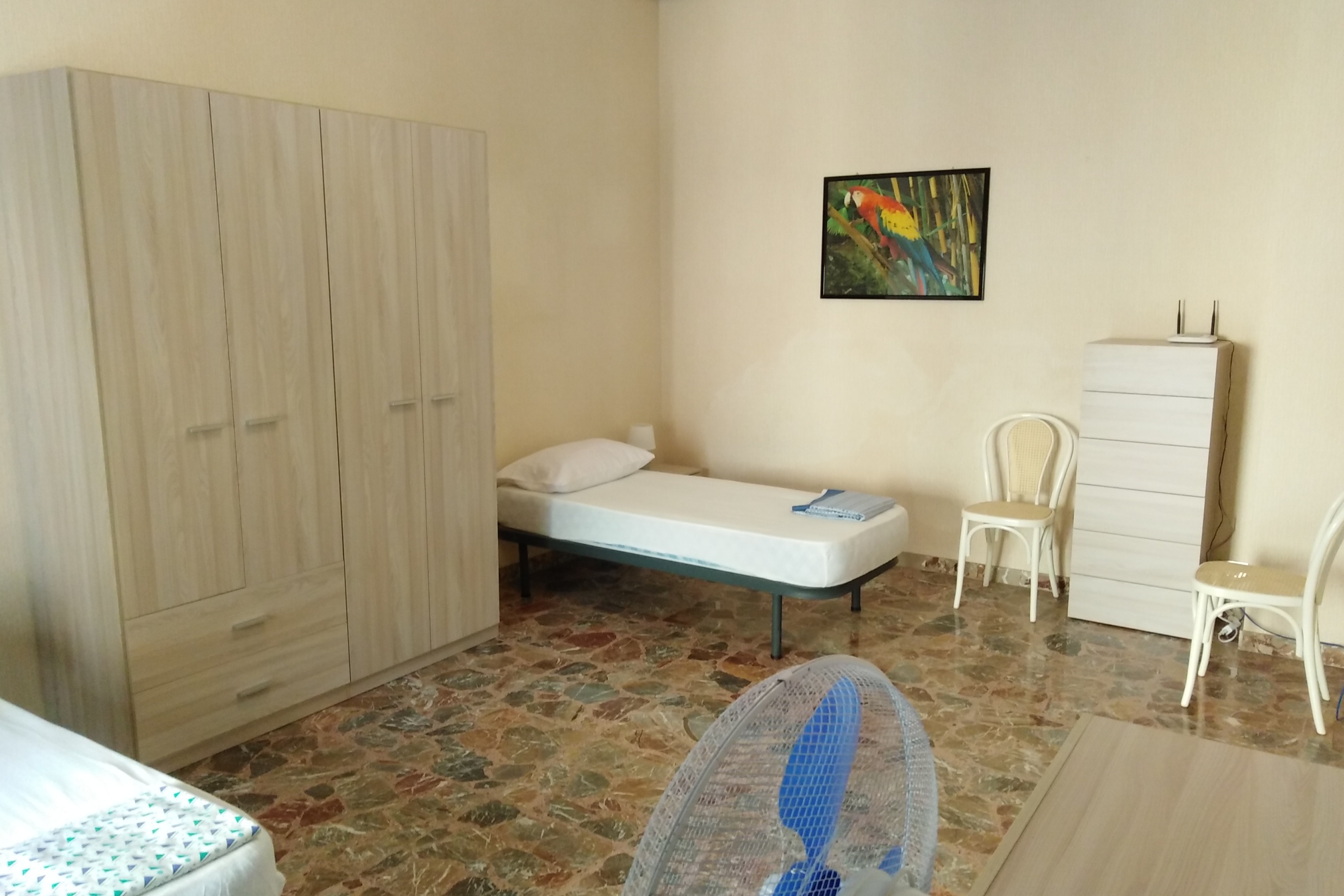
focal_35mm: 28
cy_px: 457
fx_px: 1045
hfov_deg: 65.5
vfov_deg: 46.4
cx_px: 682
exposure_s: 1/33.3
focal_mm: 3.46
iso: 281
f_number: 2.2
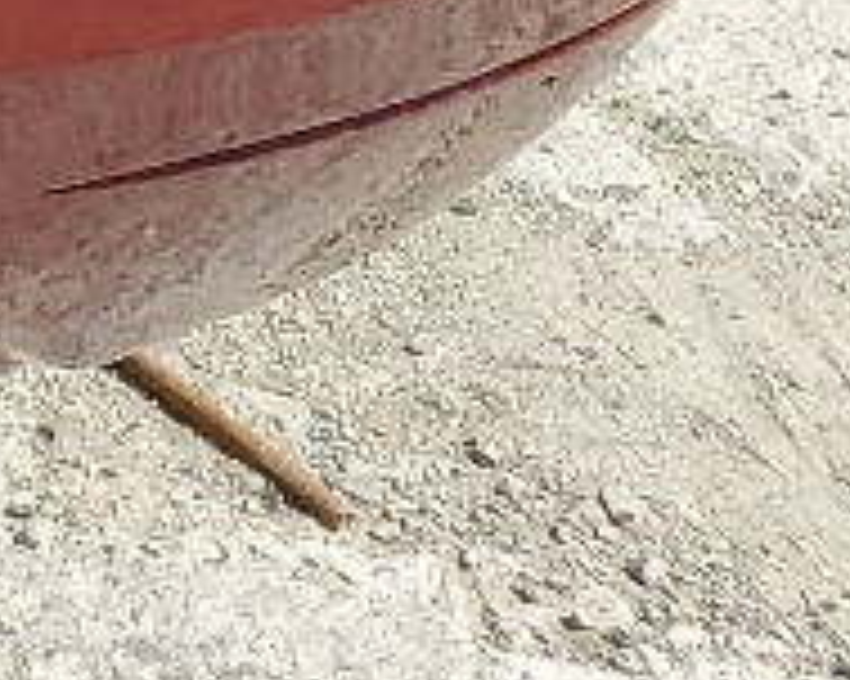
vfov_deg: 6.5
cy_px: -1387
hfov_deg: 7.4
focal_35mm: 215
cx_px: -2051
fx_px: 5406
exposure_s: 1/3333
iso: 50
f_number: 1.5
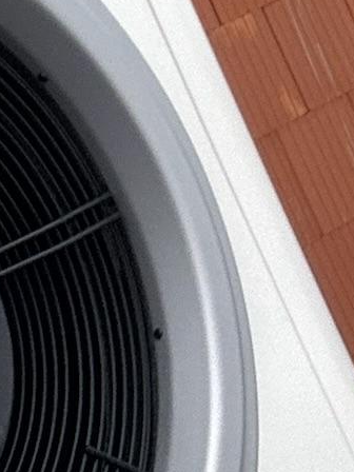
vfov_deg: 14.4
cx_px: -262
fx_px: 1868
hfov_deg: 10.3
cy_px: 291
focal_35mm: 137
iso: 80
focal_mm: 2.69
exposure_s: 1/69
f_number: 1.9
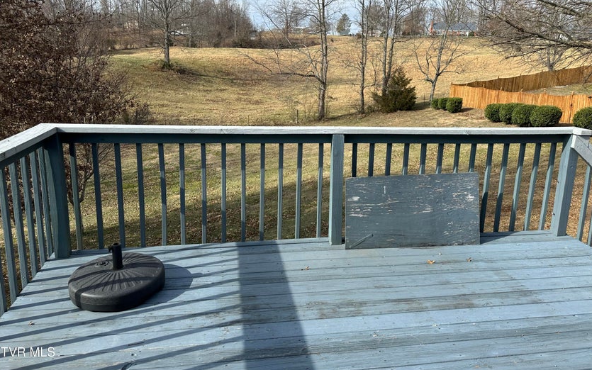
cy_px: 146
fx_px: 420
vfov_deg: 47.3
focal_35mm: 26
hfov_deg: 70.4
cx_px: 302
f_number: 1.78
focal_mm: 6.86
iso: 80
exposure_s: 1/2660
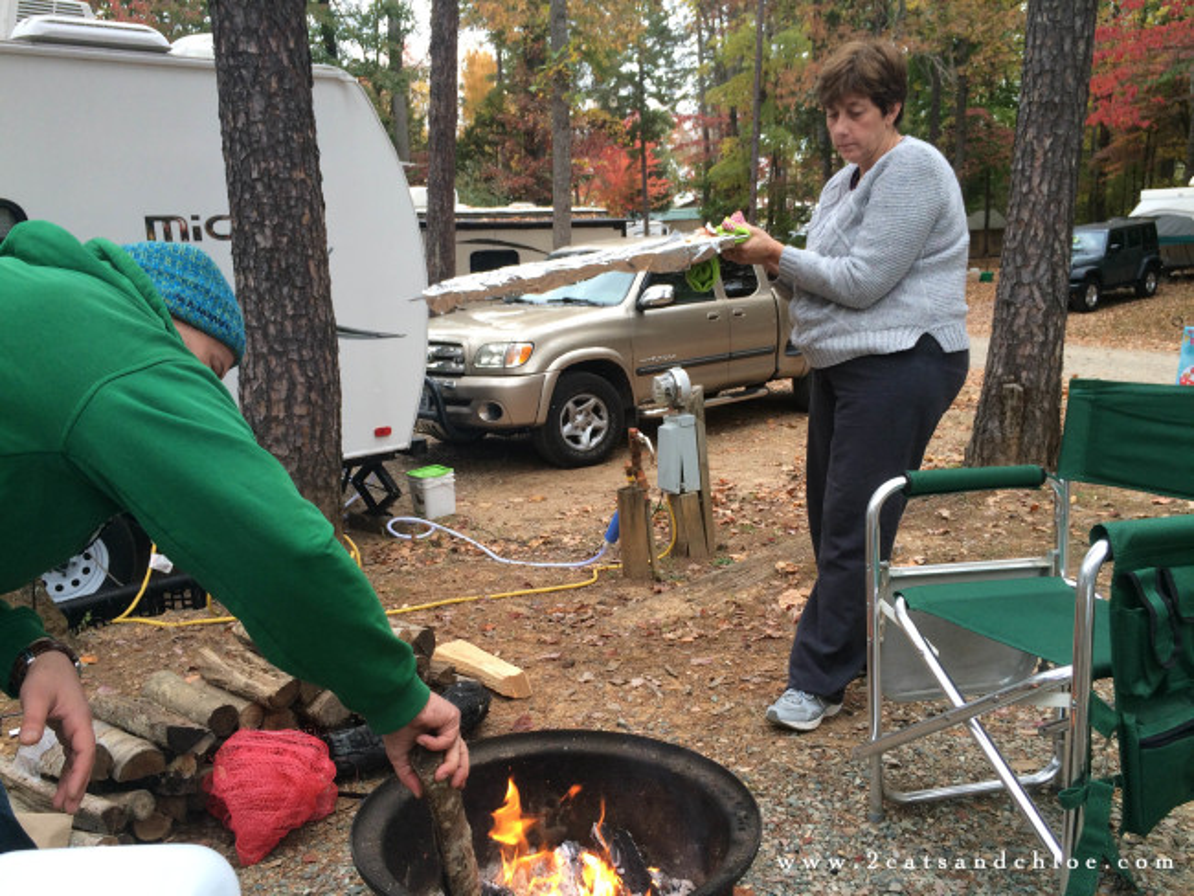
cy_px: 448
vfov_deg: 48.3
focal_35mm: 29
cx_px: 597
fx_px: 1001
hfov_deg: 61.6
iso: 50
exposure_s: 1/120
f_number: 2.2
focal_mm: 4.15
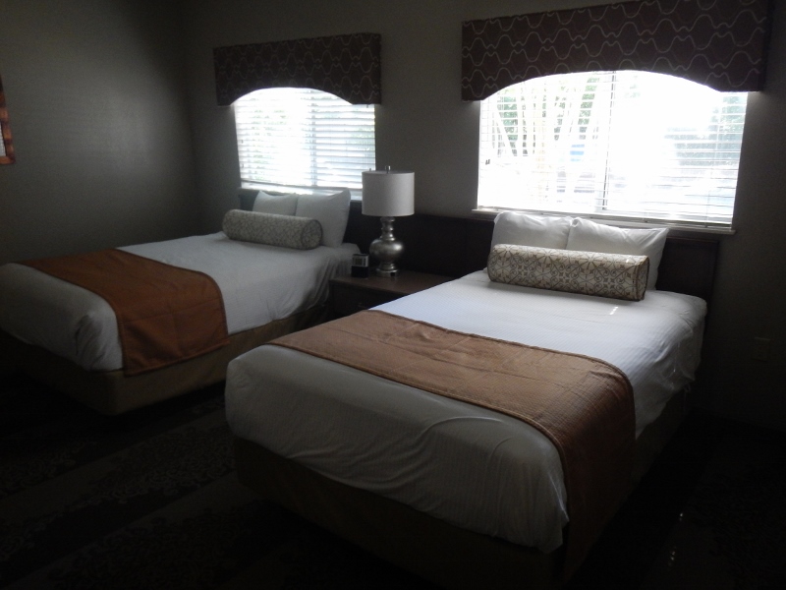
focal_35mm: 28
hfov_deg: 63.4
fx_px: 636
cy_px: 295
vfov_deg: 49.7
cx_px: 393
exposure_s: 1/40
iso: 400
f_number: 3.9
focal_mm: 5
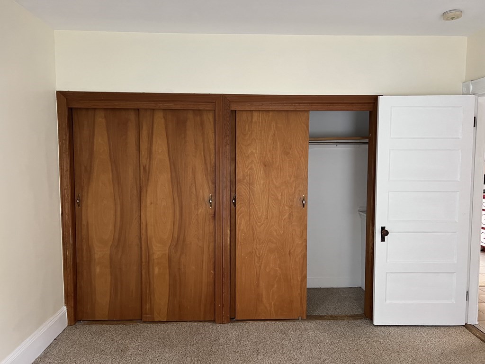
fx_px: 364
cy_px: 182
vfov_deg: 53.1
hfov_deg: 67.3
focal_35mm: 26
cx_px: 242
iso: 250
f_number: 1.5
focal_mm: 5.7
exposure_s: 1/60
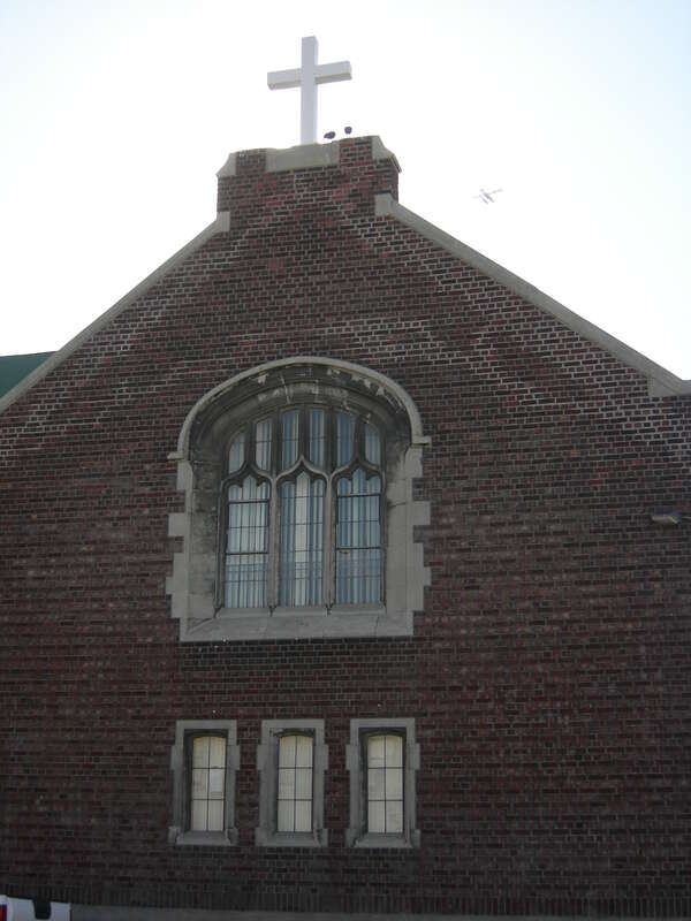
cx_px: 346
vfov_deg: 38.2
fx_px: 1331
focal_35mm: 50
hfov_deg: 29.1
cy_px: 460
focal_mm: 10.4
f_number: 3.1
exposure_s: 1/427
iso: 64
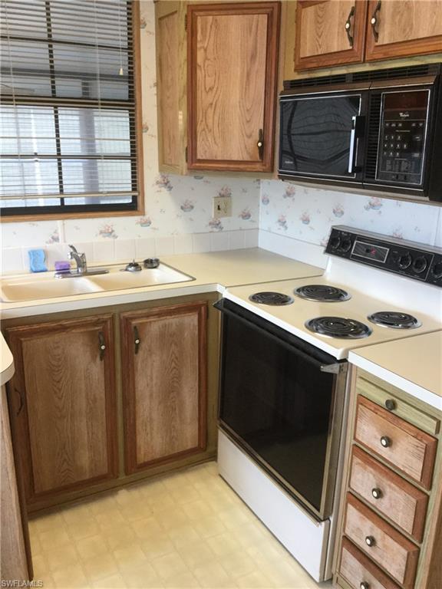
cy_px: 294
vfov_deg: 58.4
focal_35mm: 31
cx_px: 221
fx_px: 528
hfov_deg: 45.4
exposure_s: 1/30
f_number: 2.4
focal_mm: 3.3
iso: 40
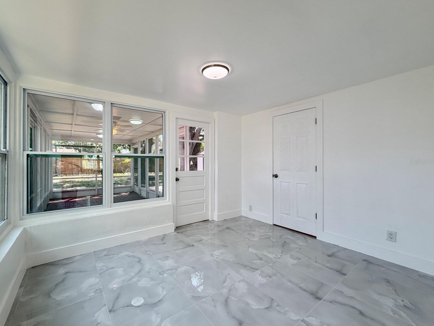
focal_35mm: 15
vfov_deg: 81.8
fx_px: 188
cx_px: 204
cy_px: 161
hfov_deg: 98.1
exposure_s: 1/120
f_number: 2.2
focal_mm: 2.22
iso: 80
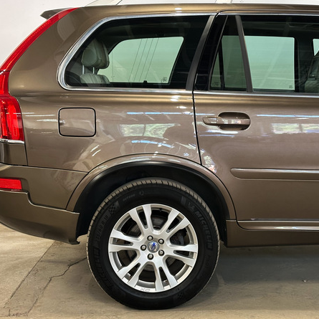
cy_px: 148
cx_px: 186
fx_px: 646
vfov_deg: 27.7
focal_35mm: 62
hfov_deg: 27.7
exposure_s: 1/50
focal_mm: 6.86
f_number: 1.8
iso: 250
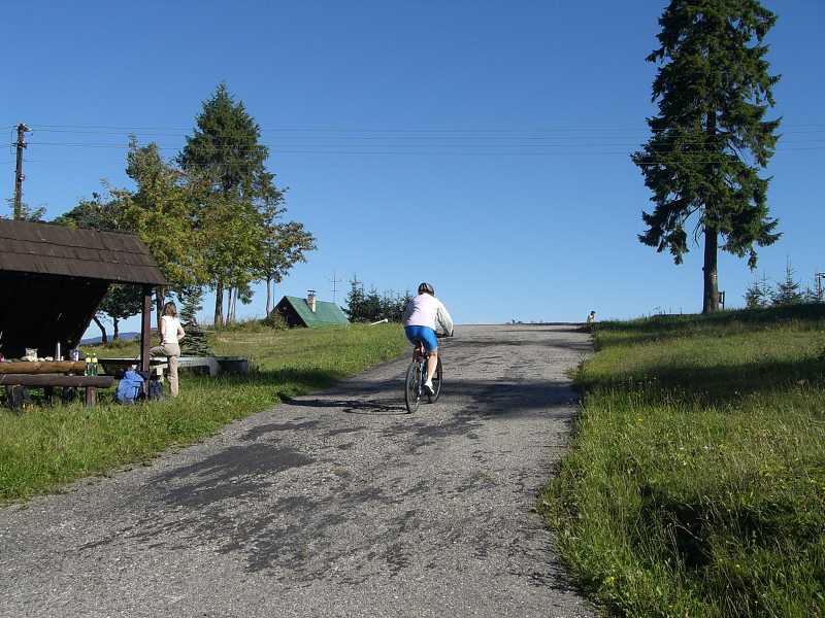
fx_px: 906
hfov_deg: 49.0
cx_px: 412
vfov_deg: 37.7
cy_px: 309
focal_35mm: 38
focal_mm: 6.3
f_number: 4.4
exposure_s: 1/640
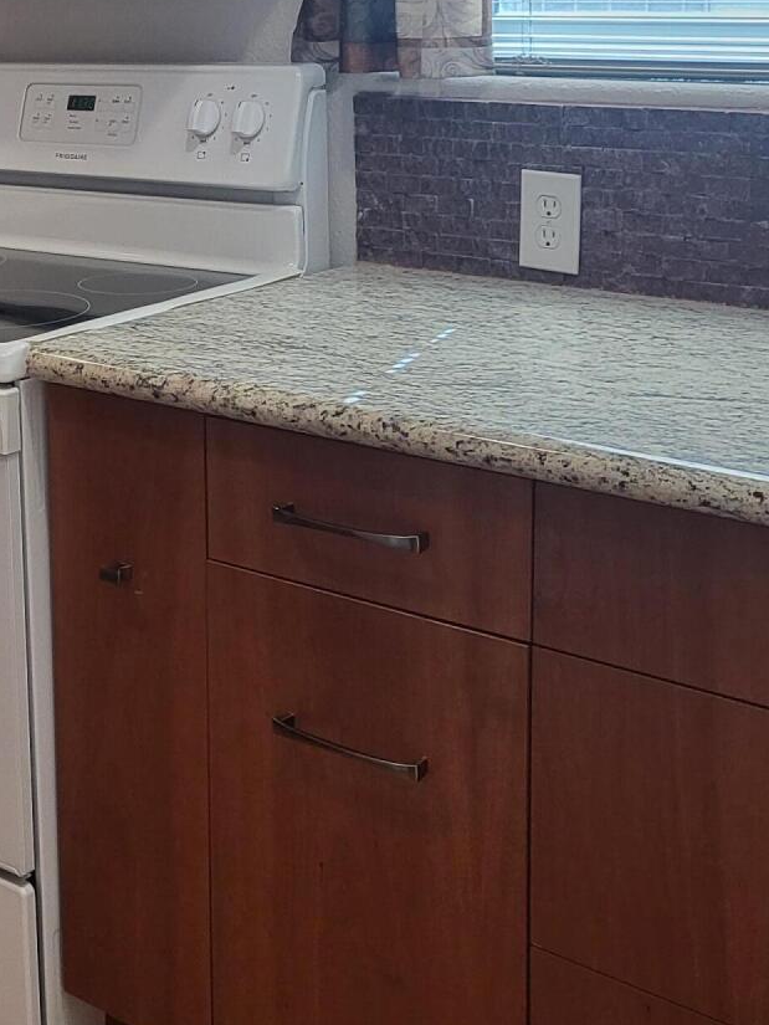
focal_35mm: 63
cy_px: 251
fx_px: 1866
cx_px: -147
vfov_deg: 30.2
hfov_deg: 21.6
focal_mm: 4.25
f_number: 1.8
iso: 200
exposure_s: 1/120
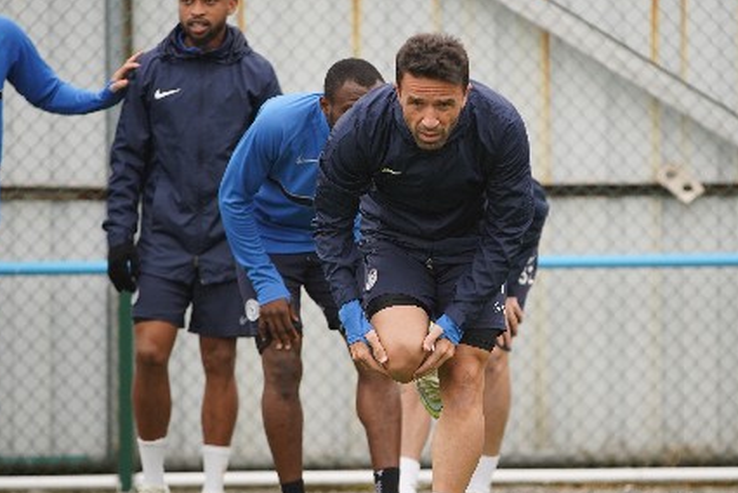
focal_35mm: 315
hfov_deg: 6.5
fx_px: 6462
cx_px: 474
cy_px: 227
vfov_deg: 4.4
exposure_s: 1/320
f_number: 2.8
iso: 500
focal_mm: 200
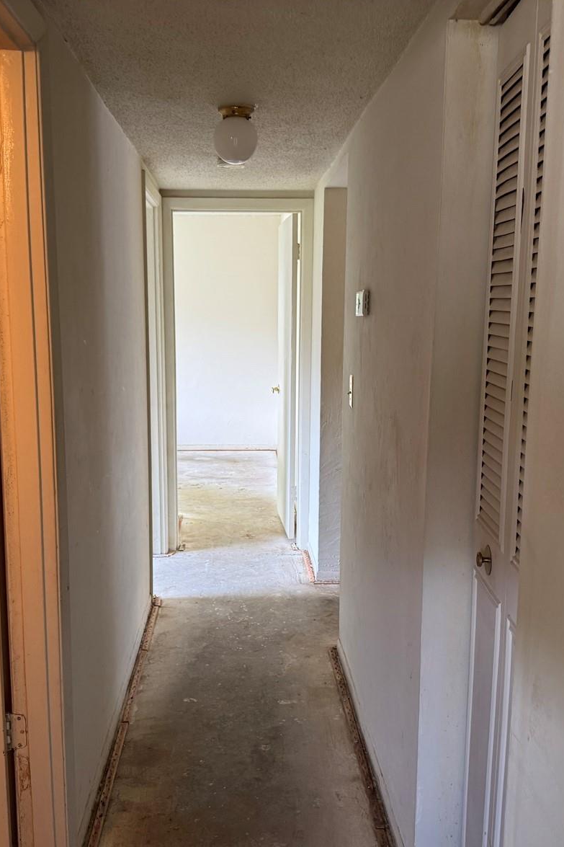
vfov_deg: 55.8
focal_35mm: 34
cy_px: 427
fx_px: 799
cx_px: 251
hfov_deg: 38.8
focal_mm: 6.76
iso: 200
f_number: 1.78
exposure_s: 1/82
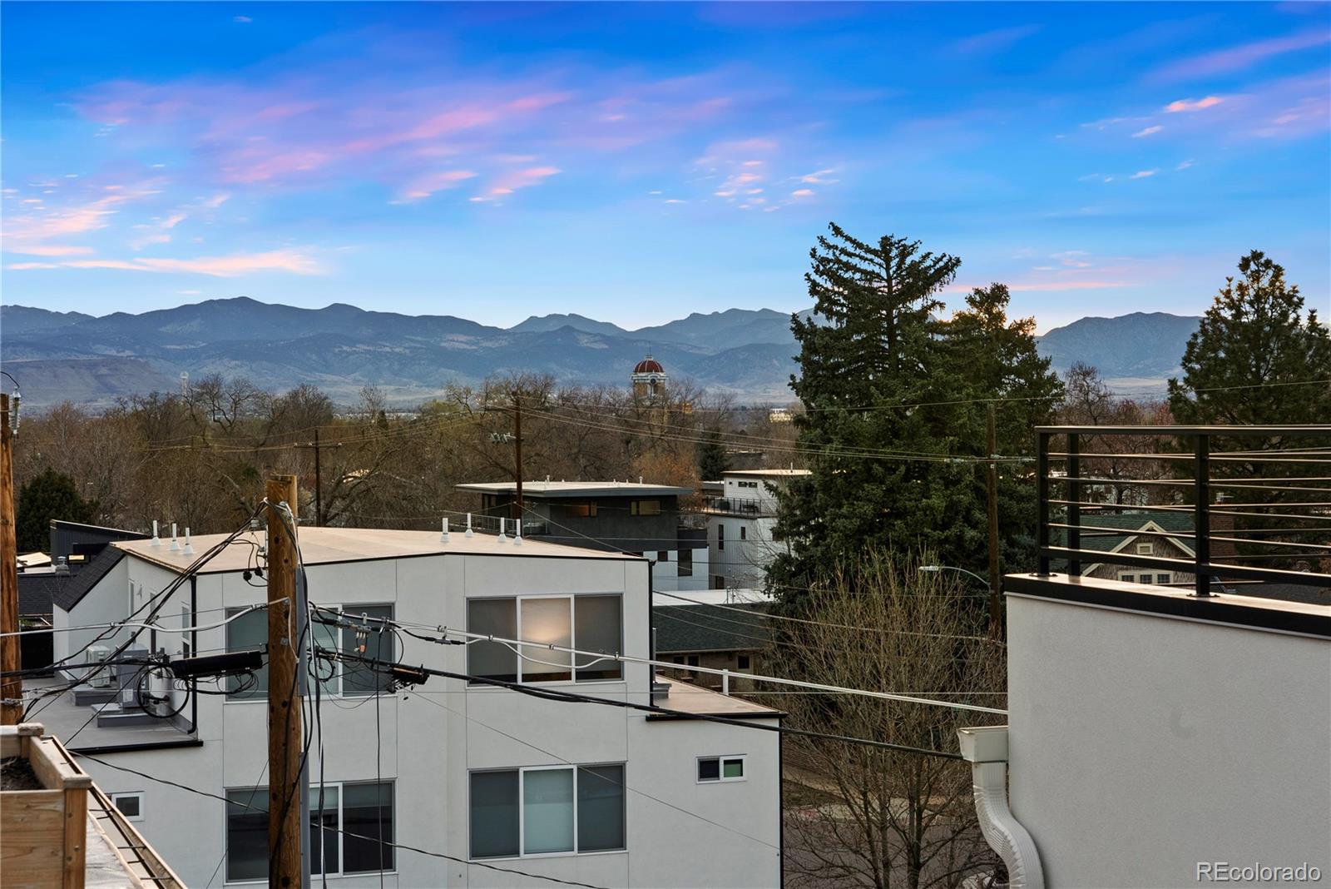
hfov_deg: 30.1
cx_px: 666
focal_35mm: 67
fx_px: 2478
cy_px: 444
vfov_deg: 20.3
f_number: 11
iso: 1000
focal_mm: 67
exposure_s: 1/30
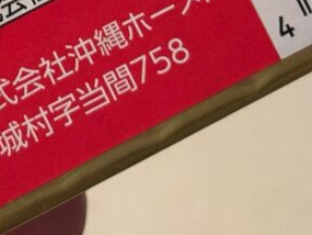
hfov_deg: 10.6
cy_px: -172
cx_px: 103
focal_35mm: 187
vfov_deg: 7.7
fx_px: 1686
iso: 320
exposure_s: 1/40
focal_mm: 5.96
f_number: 1.6
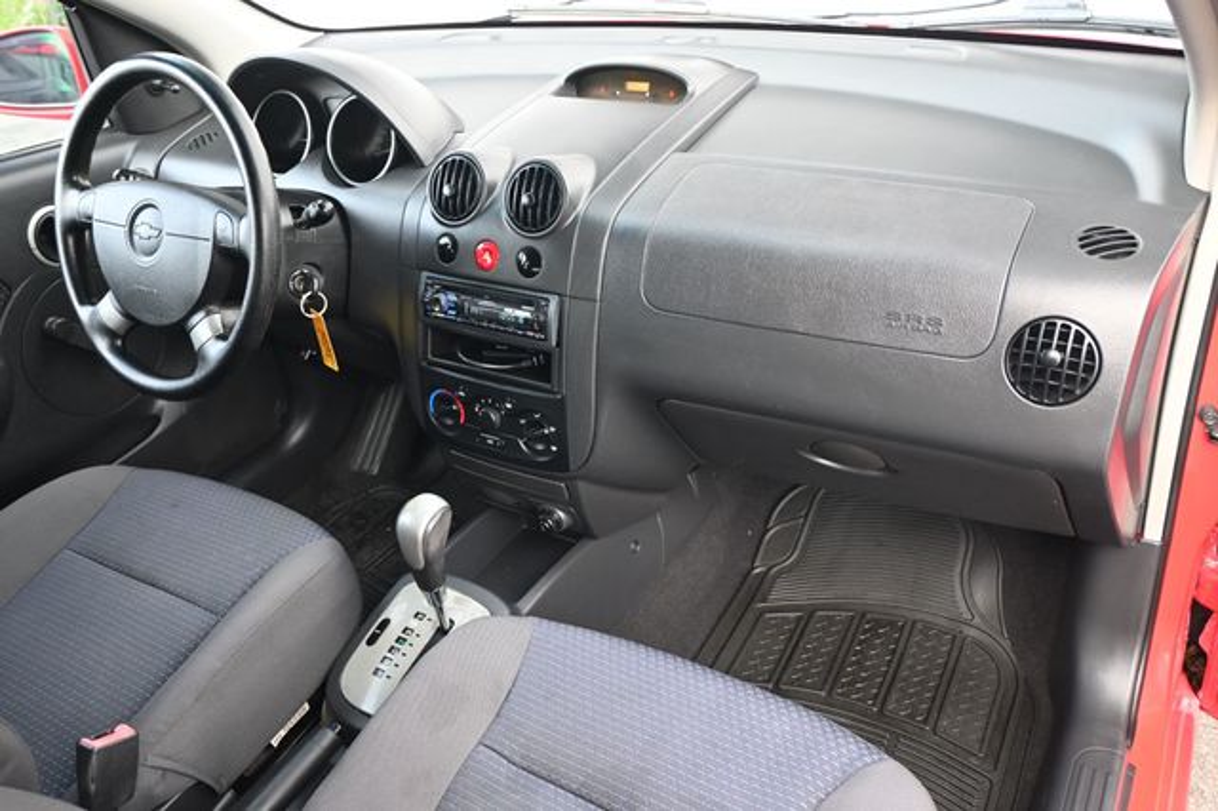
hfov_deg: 63.2
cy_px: 406
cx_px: 609
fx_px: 989
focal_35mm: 29
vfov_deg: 44.6
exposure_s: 1/125
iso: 1000
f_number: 3.8
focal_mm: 19.5
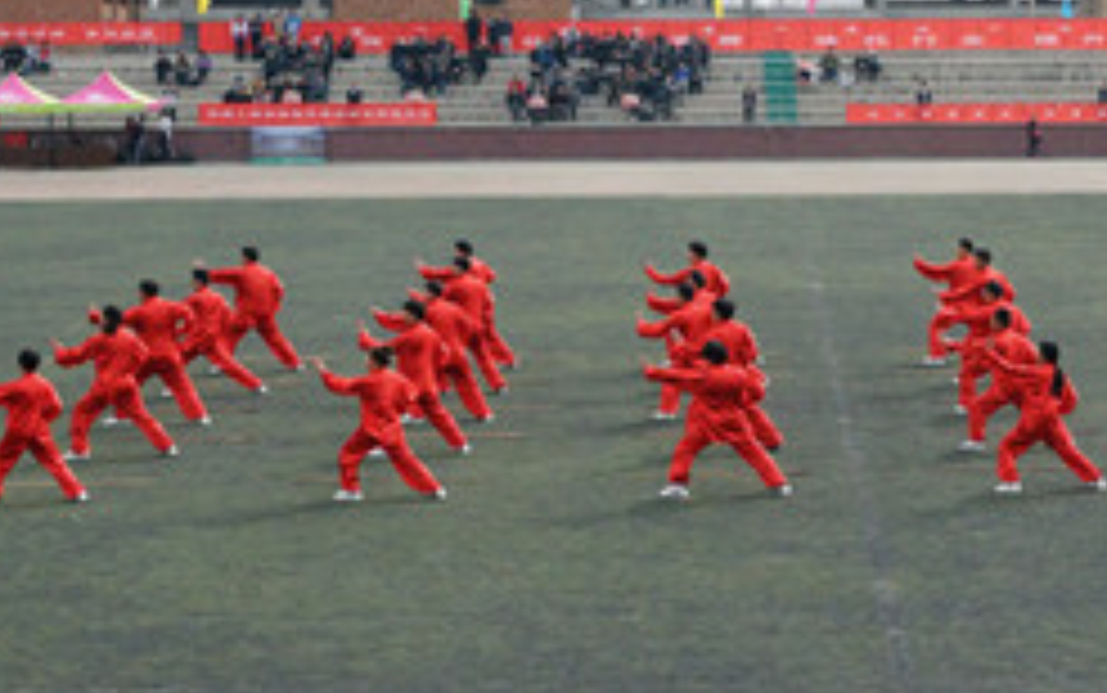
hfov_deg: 19.0
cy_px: 88
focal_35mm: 108
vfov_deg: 12.1
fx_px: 3260
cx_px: 916
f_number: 9
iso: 1600
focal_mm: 40
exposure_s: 1/1250
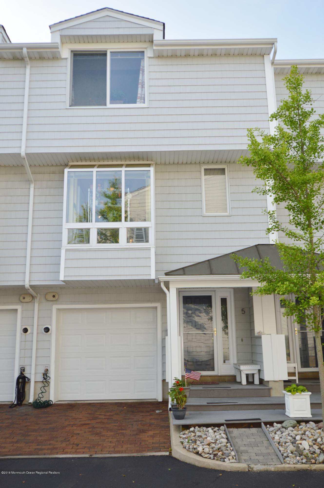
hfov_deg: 39.9
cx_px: 162
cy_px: 244
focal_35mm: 33
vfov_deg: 57.3
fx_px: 446
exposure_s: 1/160
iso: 100
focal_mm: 22
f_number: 6.3
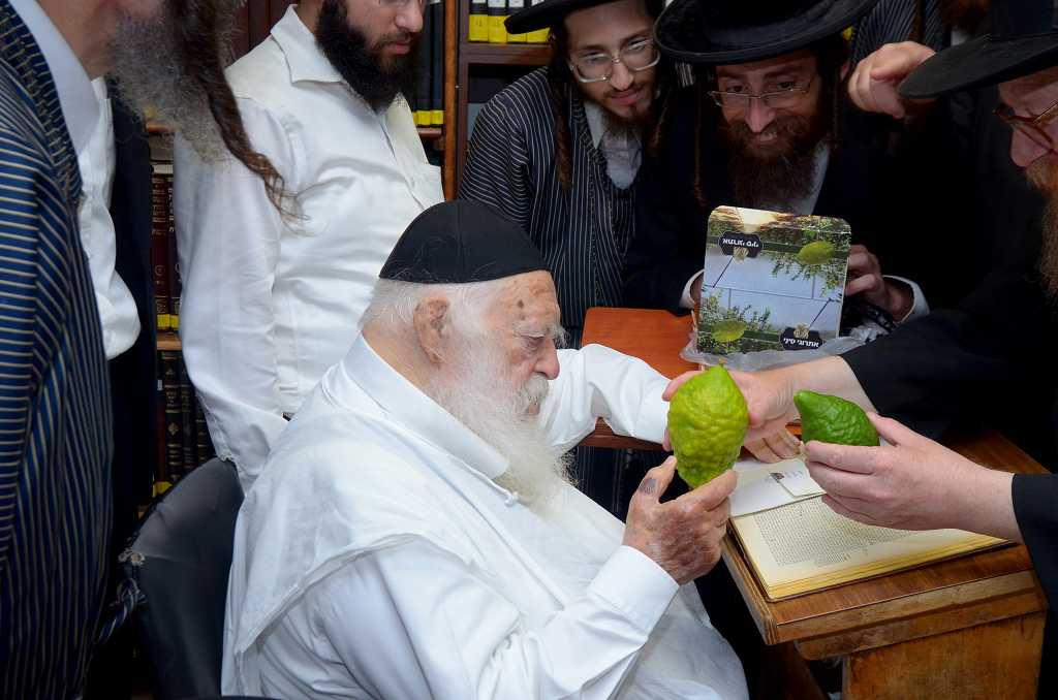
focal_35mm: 51
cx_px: 529
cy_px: 350
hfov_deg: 39.0
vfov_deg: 26.4
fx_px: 1496
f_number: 8
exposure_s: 1/160
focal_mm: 34
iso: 800
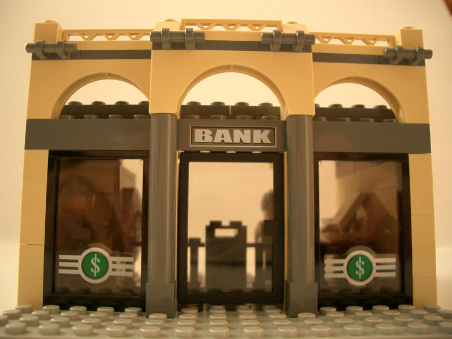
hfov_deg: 52.6
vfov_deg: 40.7
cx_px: 226
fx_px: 457
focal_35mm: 35
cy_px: 170
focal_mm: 5.8
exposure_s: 1/50
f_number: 2.6
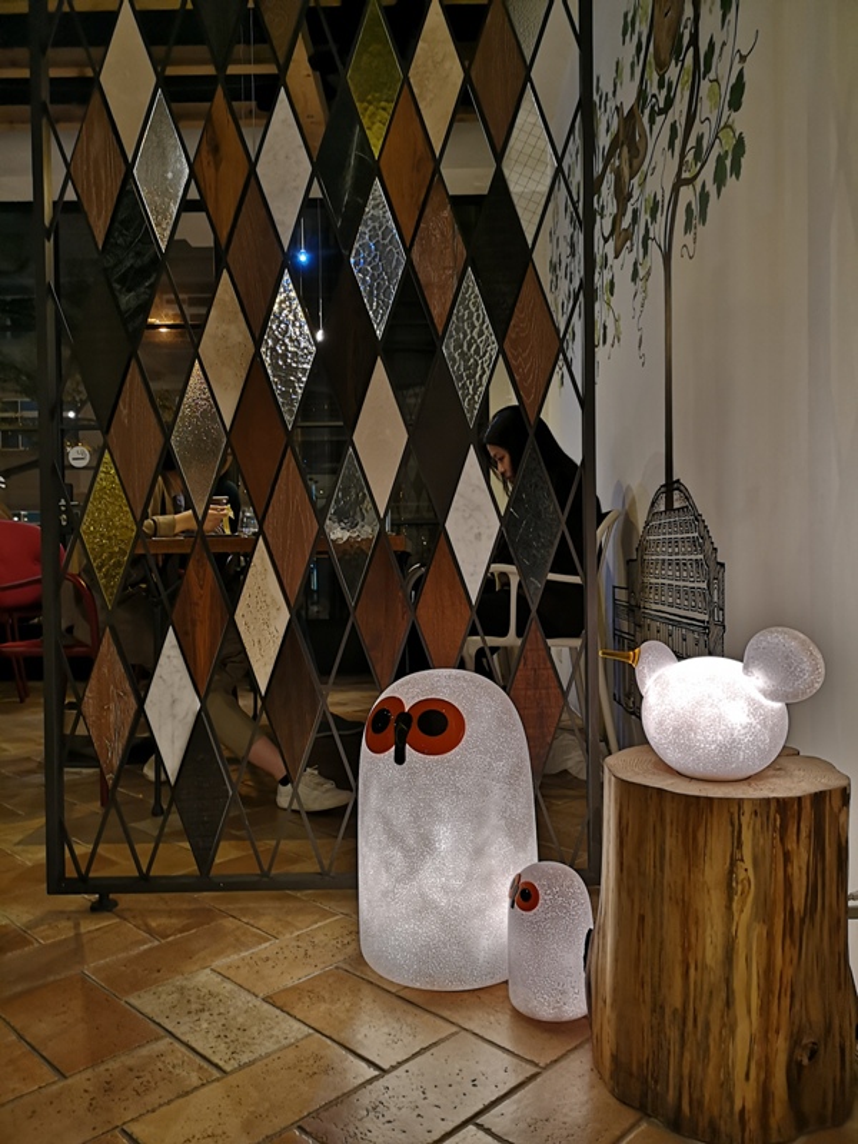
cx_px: 429
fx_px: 892
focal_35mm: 27
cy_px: 572
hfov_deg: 51.4
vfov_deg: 65.3
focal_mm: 3.95
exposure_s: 1/33.3
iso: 160
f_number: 1.8
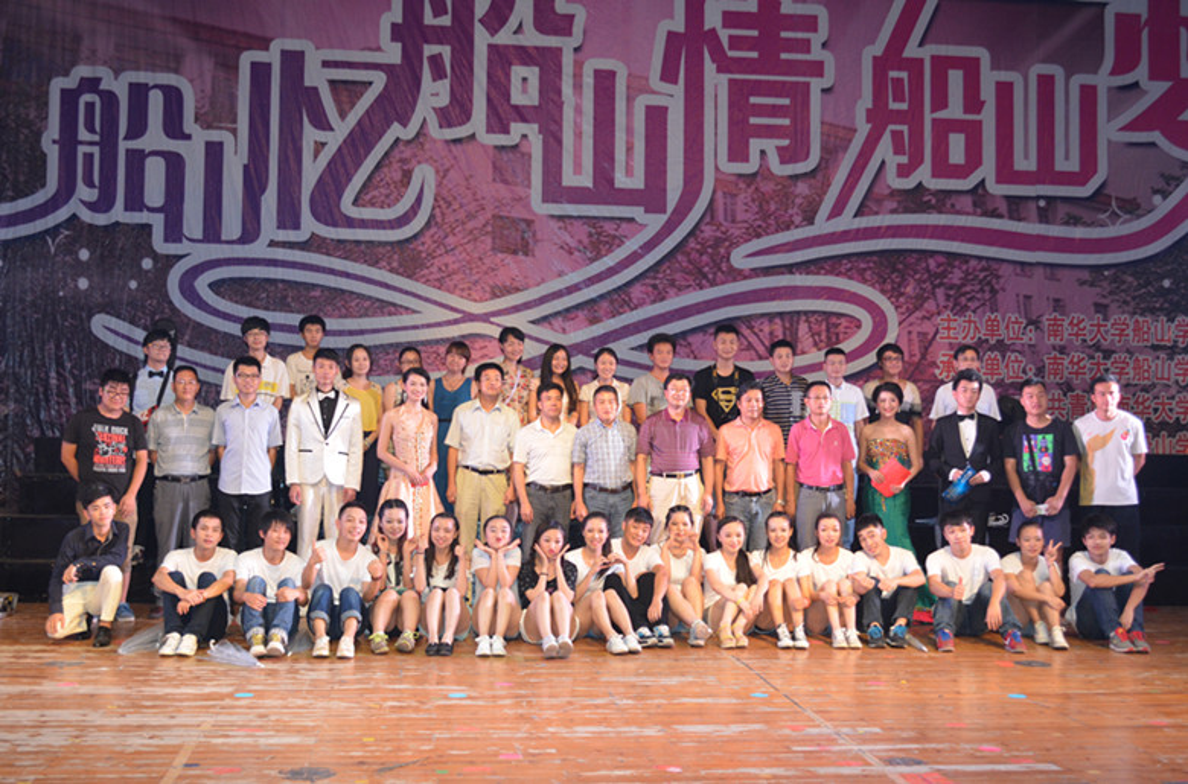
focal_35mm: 45
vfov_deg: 29.7
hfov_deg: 43.7
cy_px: 392
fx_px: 1481
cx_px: 594
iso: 900
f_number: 4.5
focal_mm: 30
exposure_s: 1/60
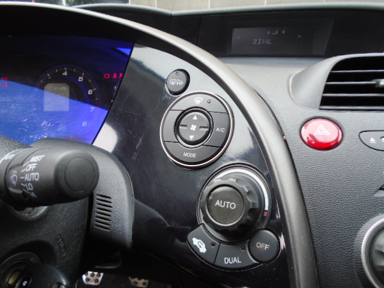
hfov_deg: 67.3
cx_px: 192
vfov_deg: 53.1
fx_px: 288
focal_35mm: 26
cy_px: 144
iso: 100
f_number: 3.2
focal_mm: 4.6
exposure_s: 1/50
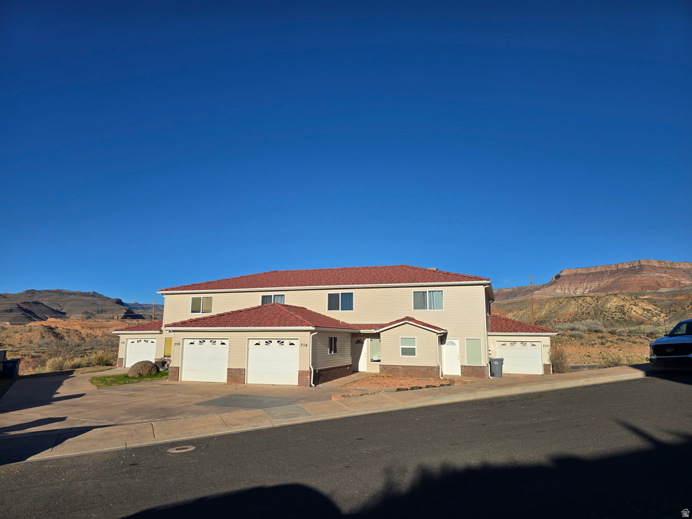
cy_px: 260
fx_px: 460
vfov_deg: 58.9
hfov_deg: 73.9
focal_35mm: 23
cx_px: 346
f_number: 1.7
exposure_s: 1/1283
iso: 12
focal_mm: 6.3
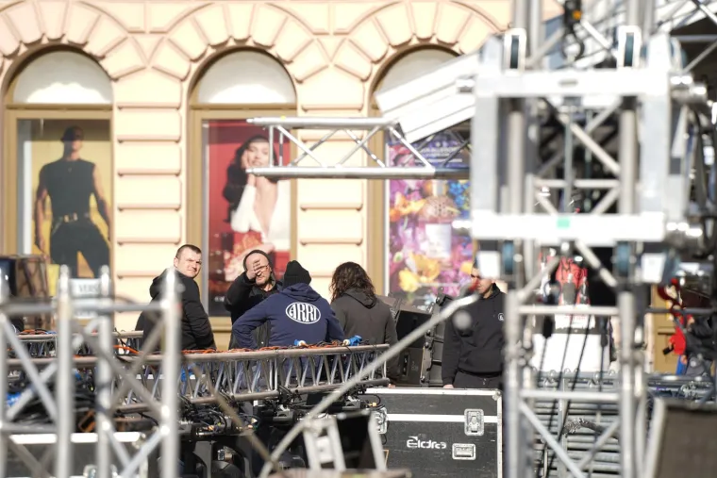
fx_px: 3585
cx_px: 358
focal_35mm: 180
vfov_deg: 7.6
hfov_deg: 11.4
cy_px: 239
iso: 50
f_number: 4
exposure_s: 1/400
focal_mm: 180
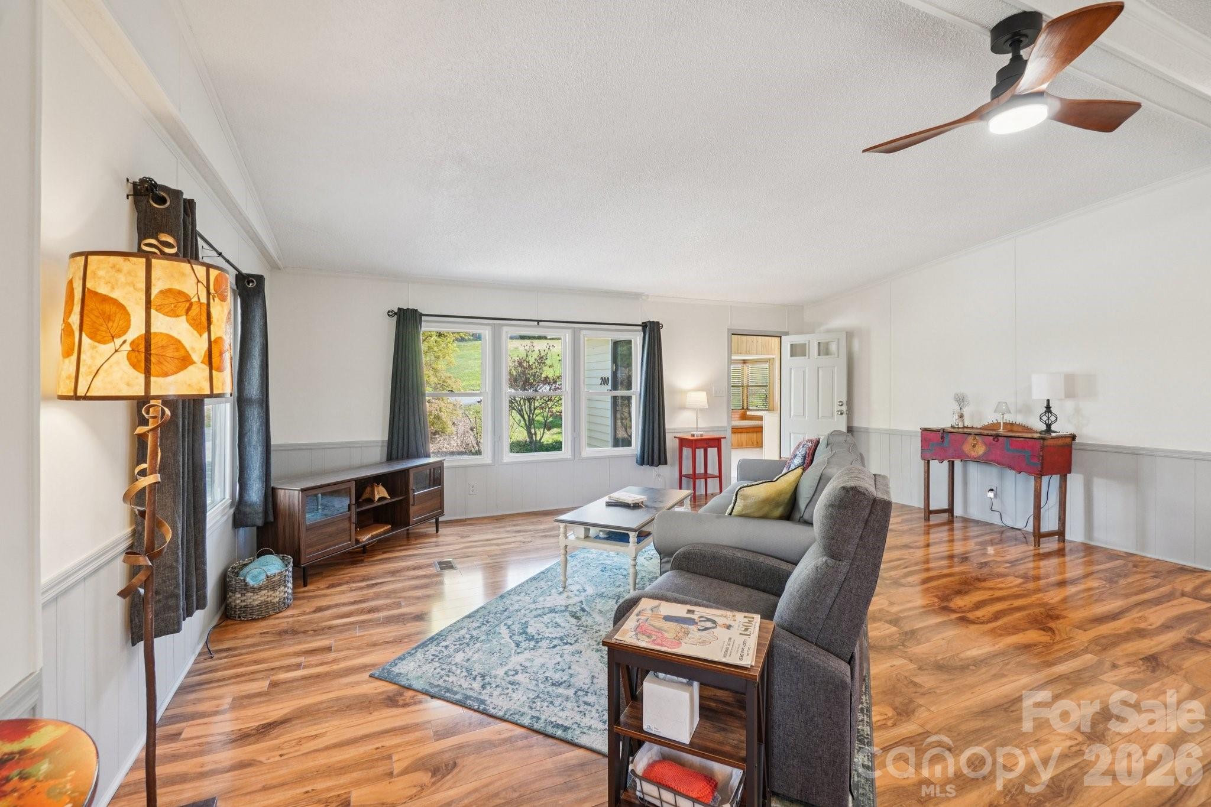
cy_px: 404
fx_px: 505
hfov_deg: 100.4
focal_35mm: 15
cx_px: 606
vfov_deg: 77.3
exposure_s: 1/20
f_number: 8
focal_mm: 10
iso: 400
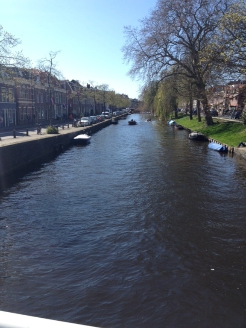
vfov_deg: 52.6
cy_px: 164
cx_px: 123
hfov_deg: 40.7
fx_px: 332
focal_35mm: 35
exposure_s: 1/1175
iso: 50
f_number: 2.4
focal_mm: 4.28
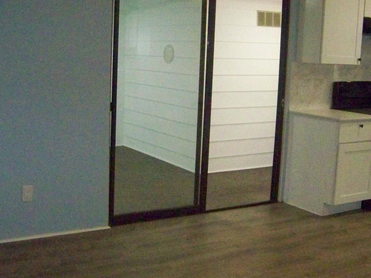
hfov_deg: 37.3
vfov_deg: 28.6
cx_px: 149
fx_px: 547
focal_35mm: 51
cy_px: 128
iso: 1600
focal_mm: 5.85
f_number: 2.8
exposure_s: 1/500
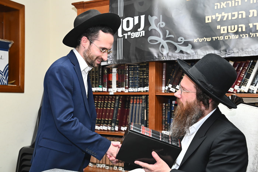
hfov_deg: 42.8
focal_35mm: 46
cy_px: 86
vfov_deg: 29.2
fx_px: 329
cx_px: 129
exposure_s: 1/125
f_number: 6.3
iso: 2000
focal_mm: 46
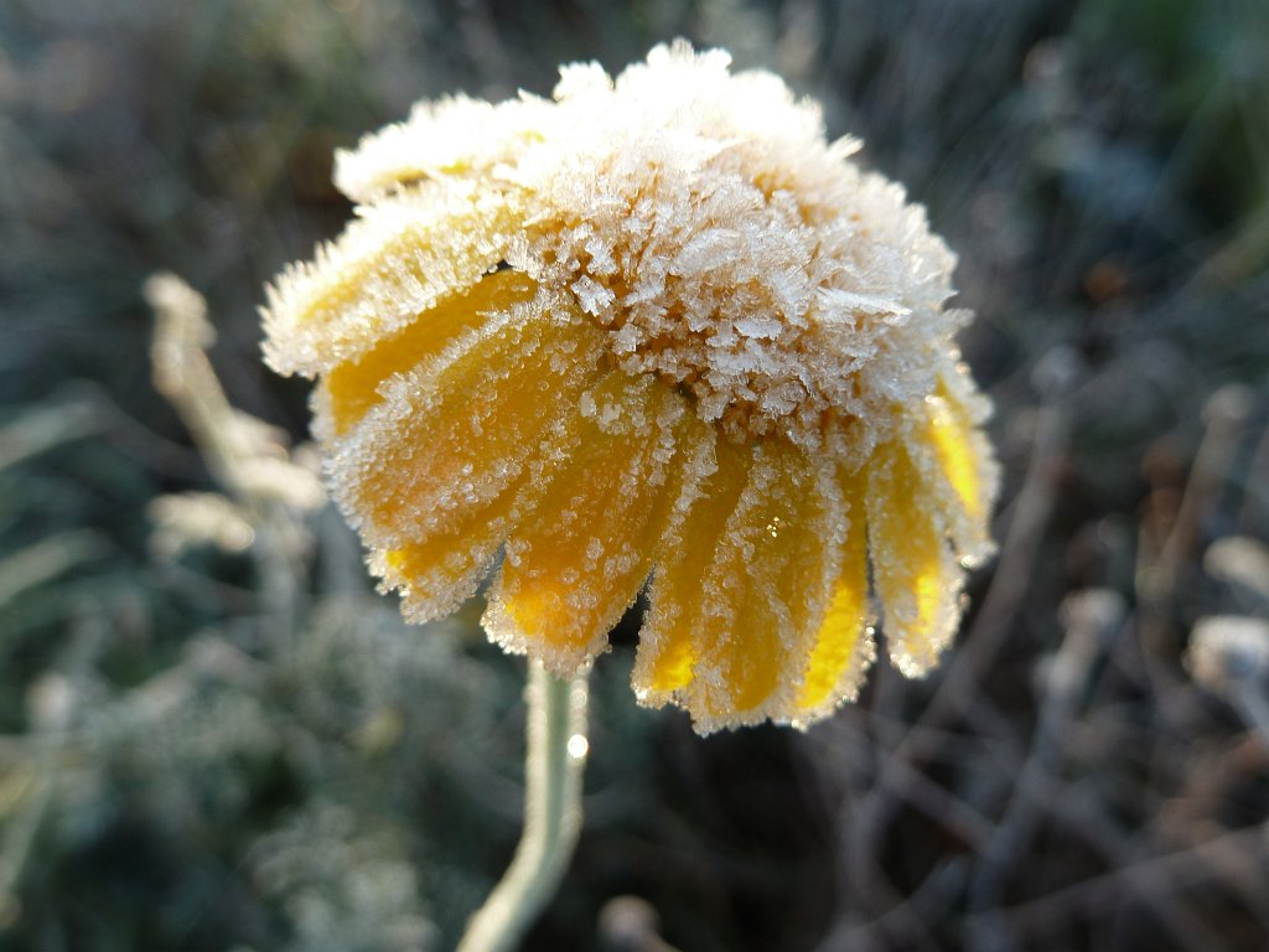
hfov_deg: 69.4
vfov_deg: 54.9
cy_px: 476
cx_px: 634
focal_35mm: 25
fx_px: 916
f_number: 3.3
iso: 80
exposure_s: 1/100
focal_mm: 4.1
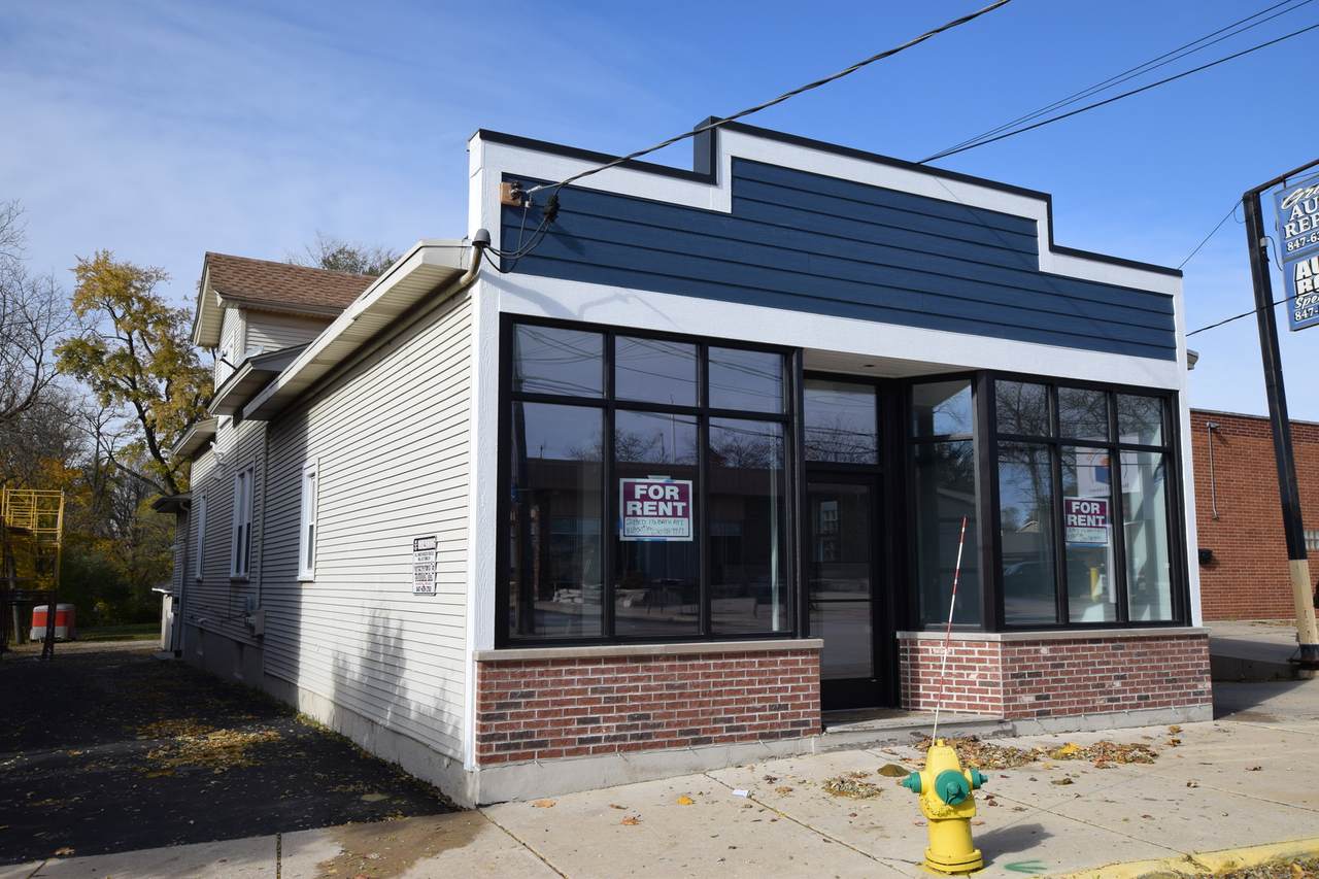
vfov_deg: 43.6
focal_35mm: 30
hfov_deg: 61.9
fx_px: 1099
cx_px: 660
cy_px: 440
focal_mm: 20
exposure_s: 1/320
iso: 200
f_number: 9
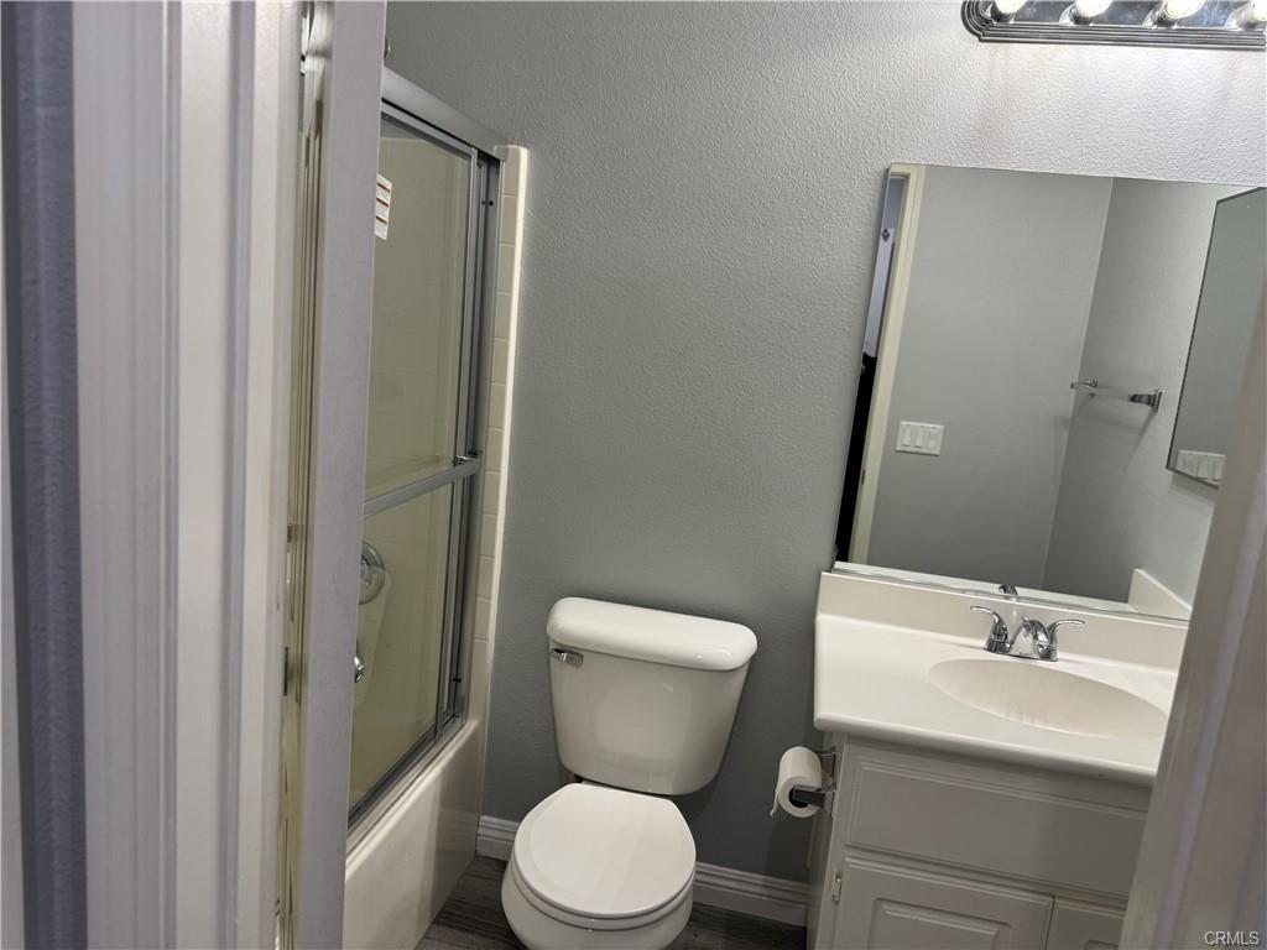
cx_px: 634
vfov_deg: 56.8
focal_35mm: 24
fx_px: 878
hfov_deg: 71.6
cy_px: 475
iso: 100
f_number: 1.78
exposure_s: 1/120
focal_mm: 6.76
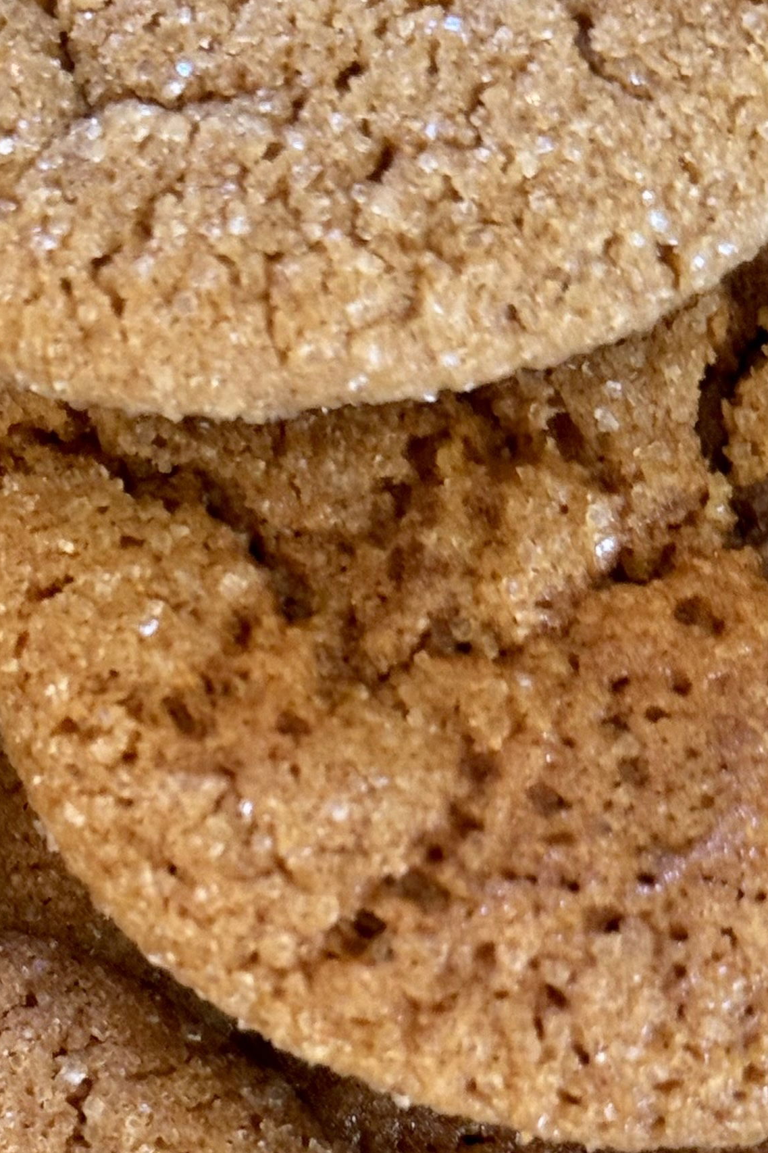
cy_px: 854
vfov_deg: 17.3
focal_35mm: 118
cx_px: 143
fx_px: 3776
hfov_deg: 11.6
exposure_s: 1/60
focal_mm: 6.76
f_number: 1.78
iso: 250
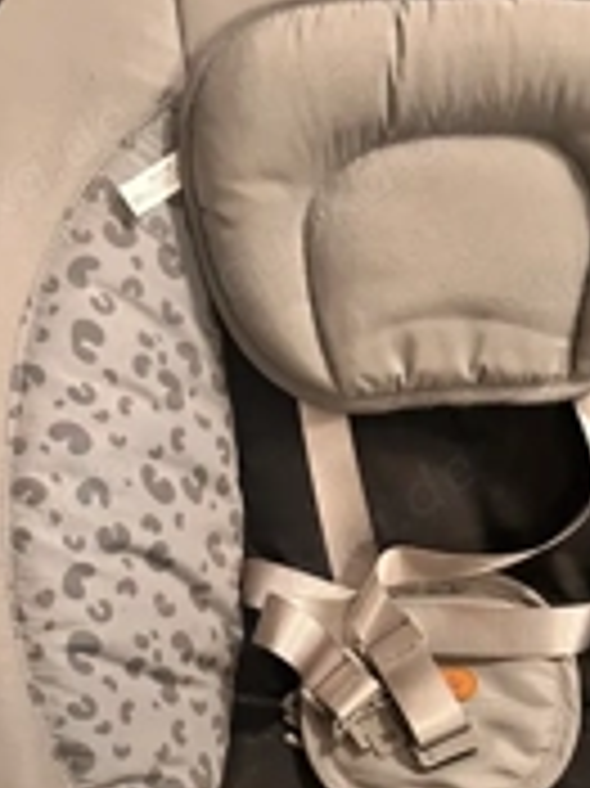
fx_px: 1251
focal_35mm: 55
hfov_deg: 26.2
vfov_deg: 34.2
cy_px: 599
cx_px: 441
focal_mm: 6.86
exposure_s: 1/40
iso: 1000
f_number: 1.78
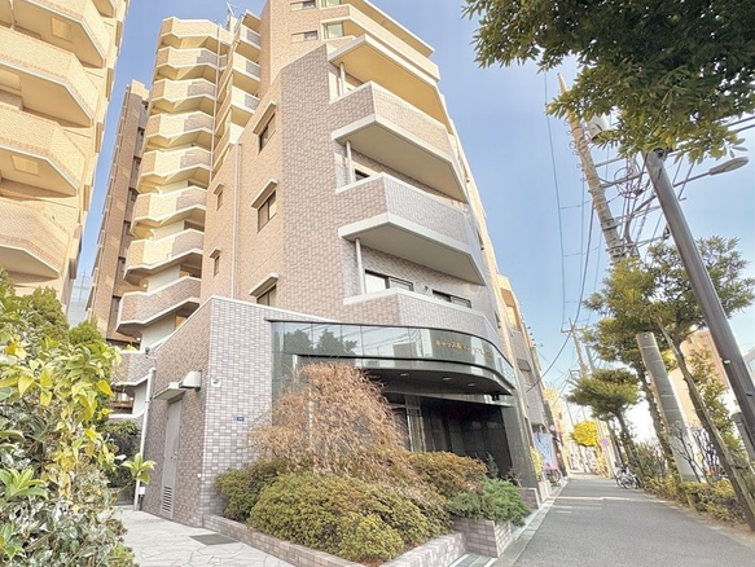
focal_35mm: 18
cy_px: 322
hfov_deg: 85.5
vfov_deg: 71.3
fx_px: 393
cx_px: 271
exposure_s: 1/325
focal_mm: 2.22
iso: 64
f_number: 2.2
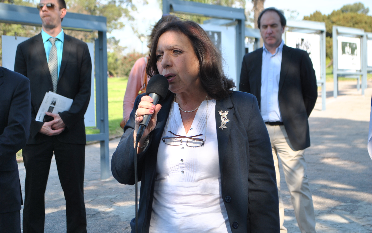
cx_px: 186
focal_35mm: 85
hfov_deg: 24.5
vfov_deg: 15.4
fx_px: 857
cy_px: 119
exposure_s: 1/100
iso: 100
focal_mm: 55
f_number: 5.6
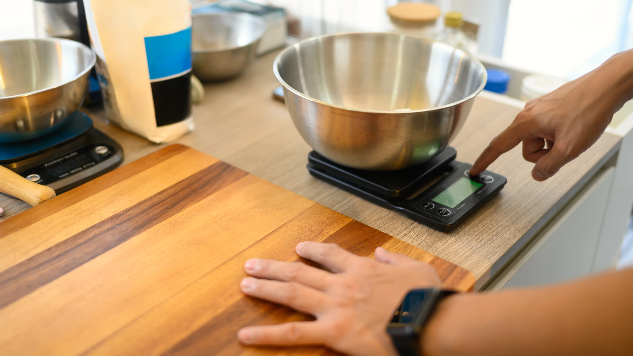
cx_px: 316
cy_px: 173
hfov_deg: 48.4
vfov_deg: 28.3
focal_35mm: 42
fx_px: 705
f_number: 2
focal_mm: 40
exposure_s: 1/500
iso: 200
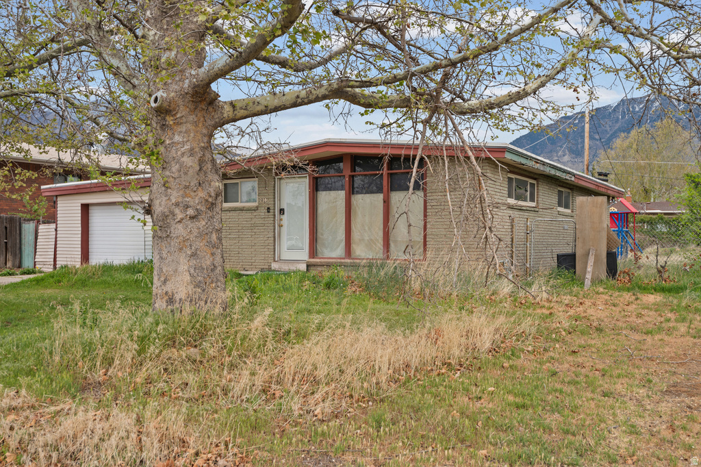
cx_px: 350
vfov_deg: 37.8
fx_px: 681
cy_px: 234
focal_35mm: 35
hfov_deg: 54.4
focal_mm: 35
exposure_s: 1/60
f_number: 9
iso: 250
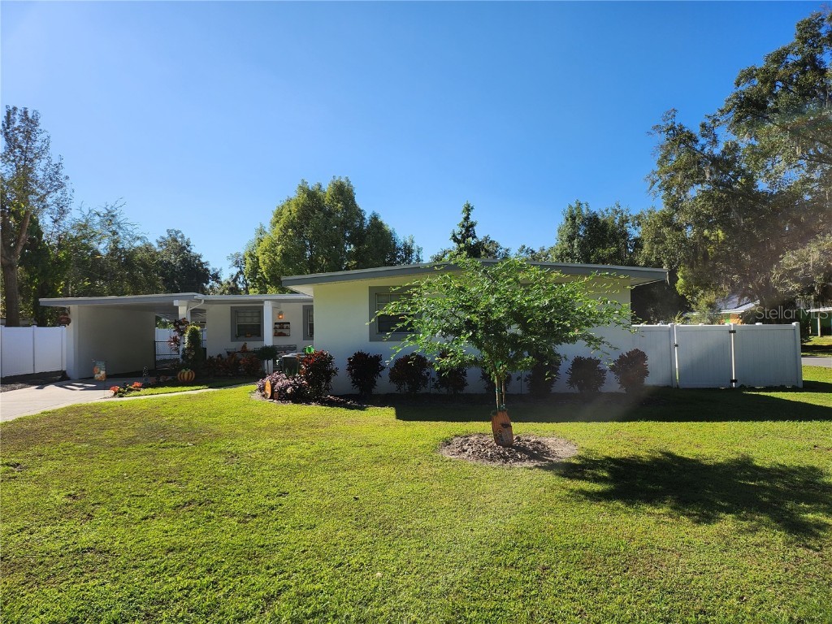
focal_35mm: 24
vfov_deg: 56.8
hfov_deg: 71.6
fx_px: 577
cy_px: 312
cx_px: 416
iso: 50
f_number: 1.8
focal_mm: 5
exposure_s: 1/3092
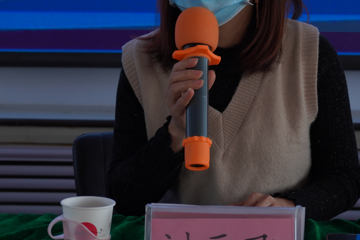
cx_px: 207
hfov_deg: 16.6
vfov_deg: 11.1
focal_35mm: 123
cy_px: 48
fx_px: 1230
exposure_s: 1/160
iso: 500
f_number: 5.6
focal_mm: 60
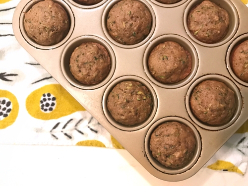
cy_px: 93
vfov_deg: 49.7
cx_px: 124
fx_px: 201
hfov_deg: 63.4
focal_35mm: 28
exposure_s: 1/13
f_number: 1.8
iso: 100
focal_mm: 3.99
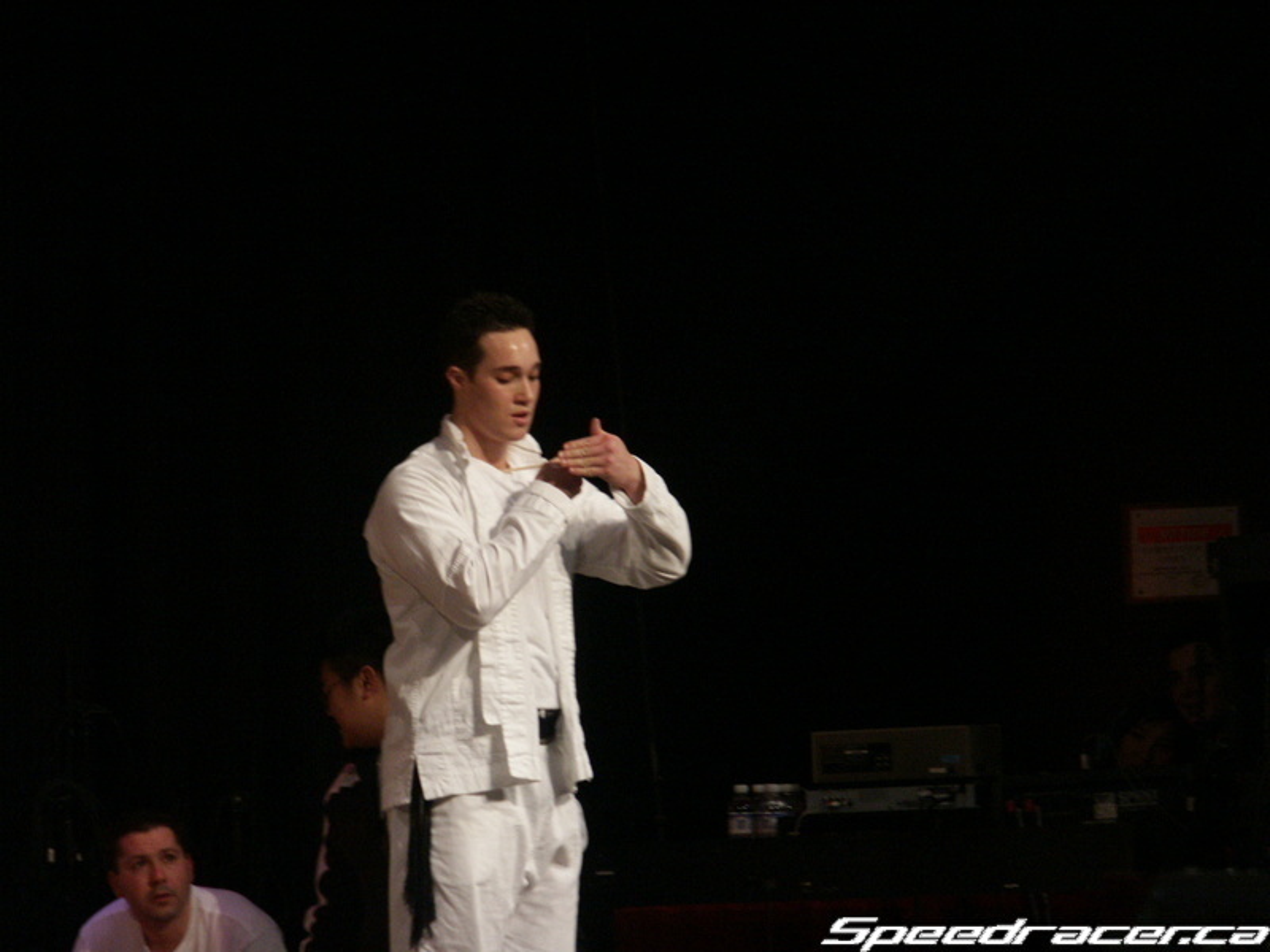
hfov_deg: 9.9
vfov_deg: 7.4
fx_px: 7338
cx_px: 635
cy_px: 476
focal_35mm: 200
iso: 200
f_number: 3.5
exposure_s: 1/60
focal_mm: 50.69
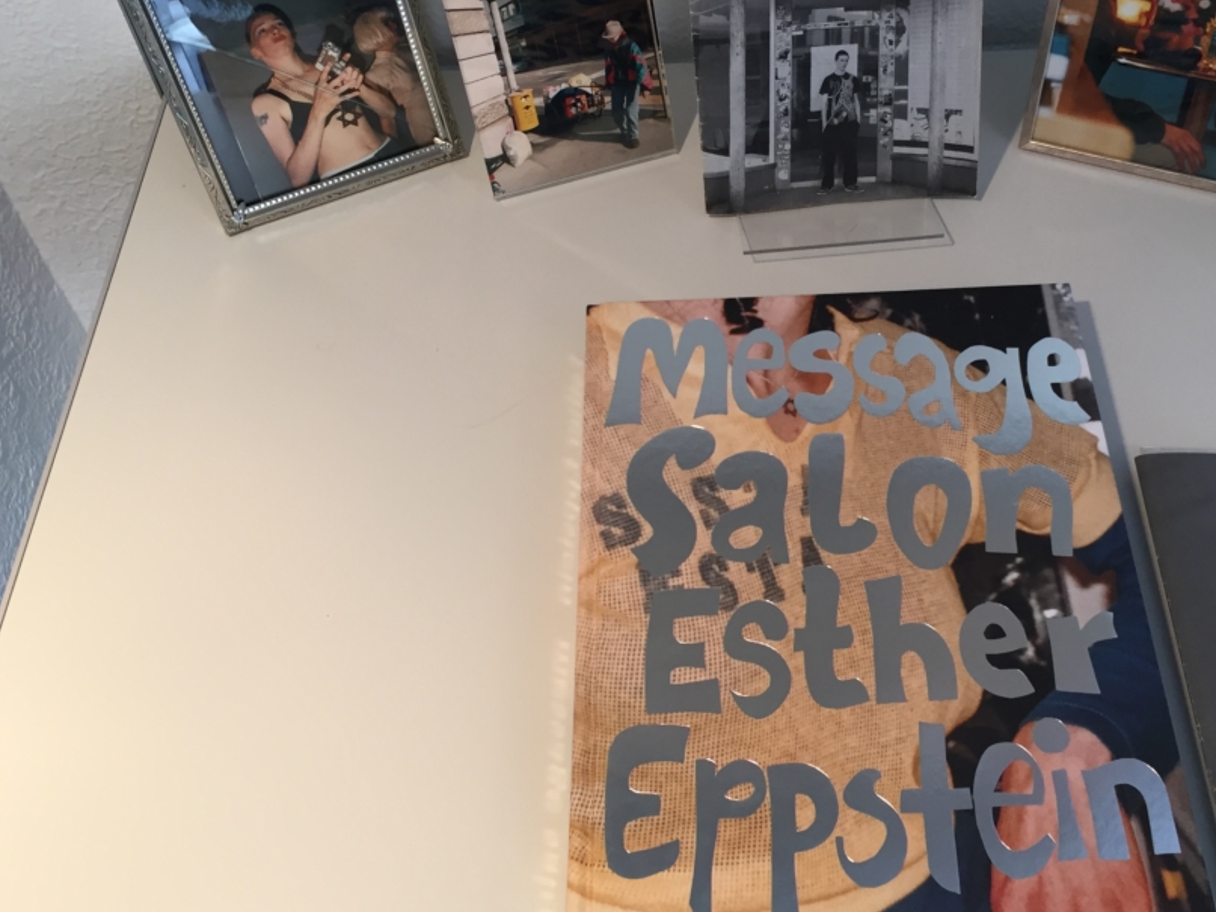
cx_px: 738
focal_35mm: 41
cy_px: 396
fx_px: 1441
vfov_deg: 35.1
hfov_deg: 45.5
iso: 40
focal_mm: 4.15
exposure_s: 1/33
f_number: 2.2
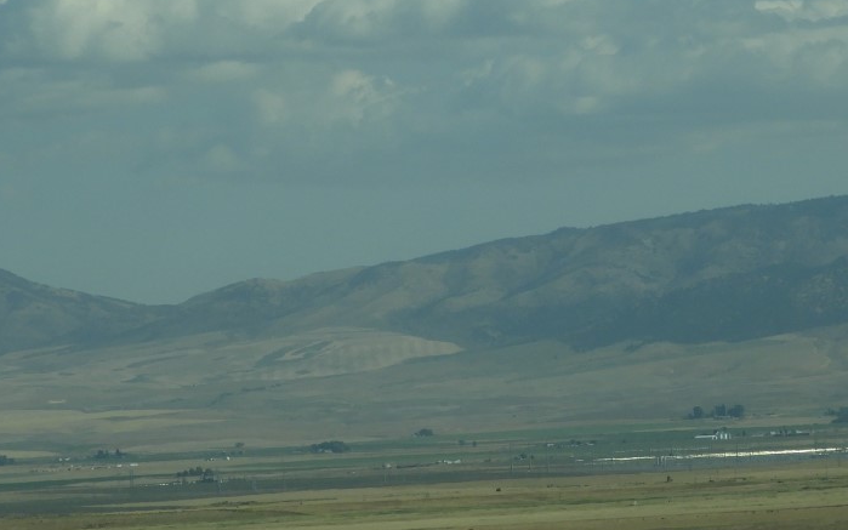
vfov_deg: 5.2
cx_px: 479
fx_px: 5801
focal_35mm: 251
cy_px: 108
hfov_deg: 8.4
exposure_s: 1/1000
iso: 100
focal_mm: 20.6
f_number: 5
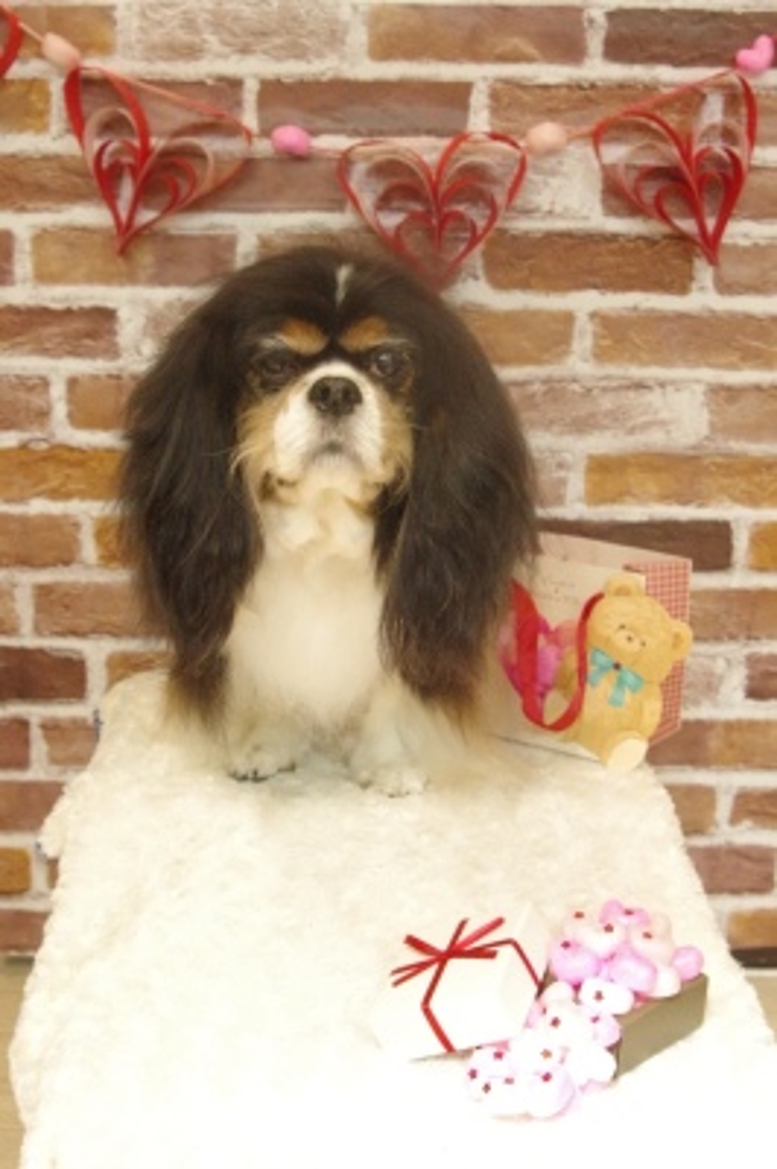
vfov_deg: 46.4
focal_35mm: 42
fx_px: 1362
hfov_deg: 31.8
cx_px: 388
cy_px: 584
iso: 6400
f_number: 5
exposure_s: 1/200
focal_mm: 28
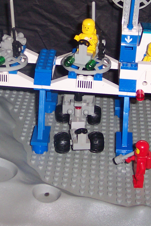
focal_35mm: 87
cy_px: 52
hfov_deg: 15.7
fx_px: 547
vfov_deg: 23.1
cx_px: 41
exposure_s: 1/30
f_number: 2.8
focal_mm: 8
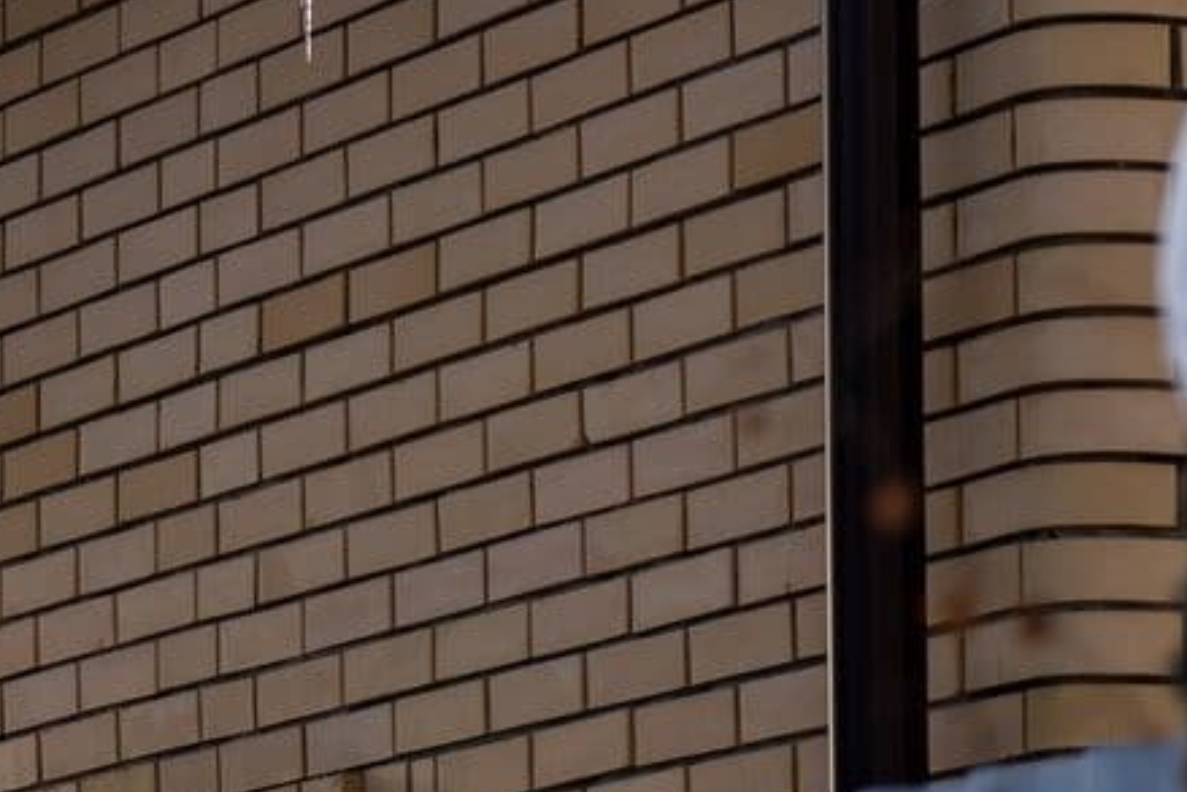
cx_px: -300
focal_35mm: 287
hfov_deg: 7.1
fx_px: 9466
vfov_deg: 4.8
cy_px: -227
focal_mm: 105
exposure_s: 1/640
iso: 100
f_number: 4
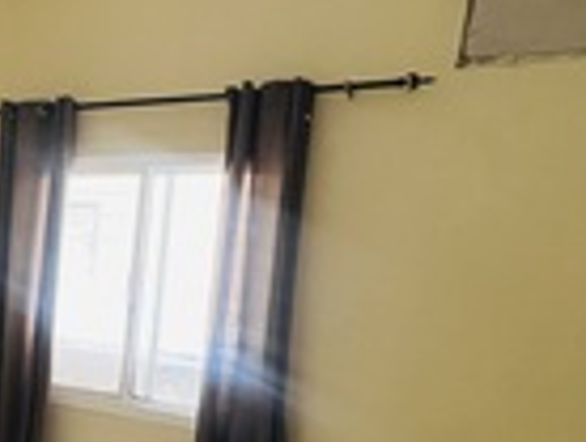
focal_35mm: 43
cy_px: 363
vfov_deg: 32.6
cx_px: -91
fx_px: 729
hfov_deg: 35.8
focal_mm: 1.57
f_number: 1.8
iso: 400
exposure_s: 1/60
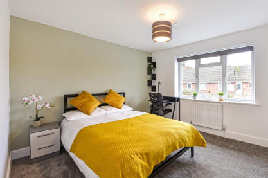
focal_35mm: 16
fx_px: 119
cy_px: 87
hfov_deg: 96.4
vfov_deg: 73.6
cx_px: 150
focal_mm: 14
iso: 400
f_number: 9
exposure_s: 1/13
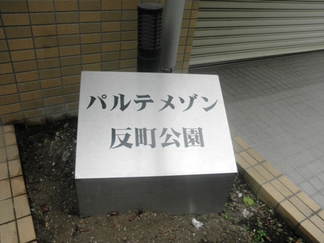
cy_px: 122
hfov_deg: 63.4
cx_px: 162
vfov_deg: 49.7
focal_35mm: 28
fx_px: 262
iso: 64
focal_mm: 5
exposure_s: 1/40
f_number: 3
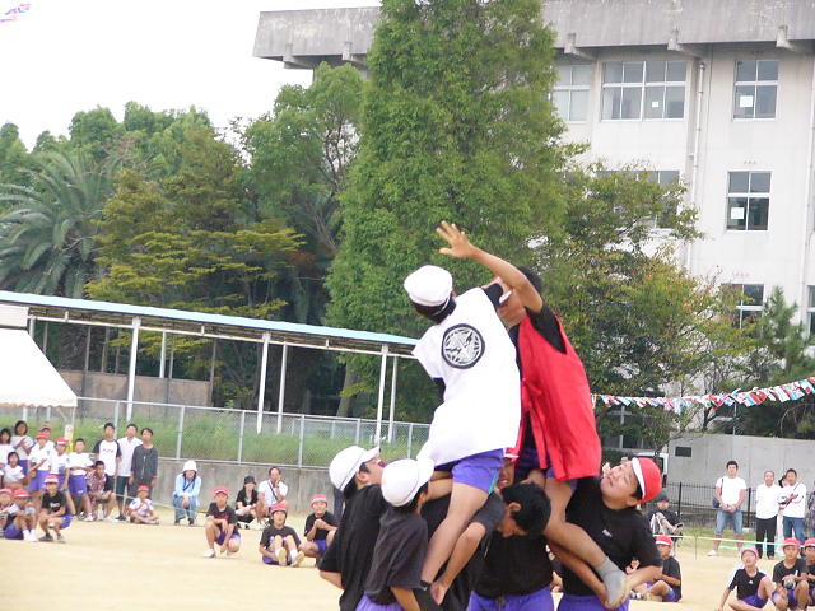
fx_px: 3343
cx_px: 408
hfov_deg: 13.9
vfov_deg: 10.4
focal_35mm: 142
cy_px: 306
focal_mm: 18.7
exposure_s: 1/250
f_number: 2.8
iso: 200
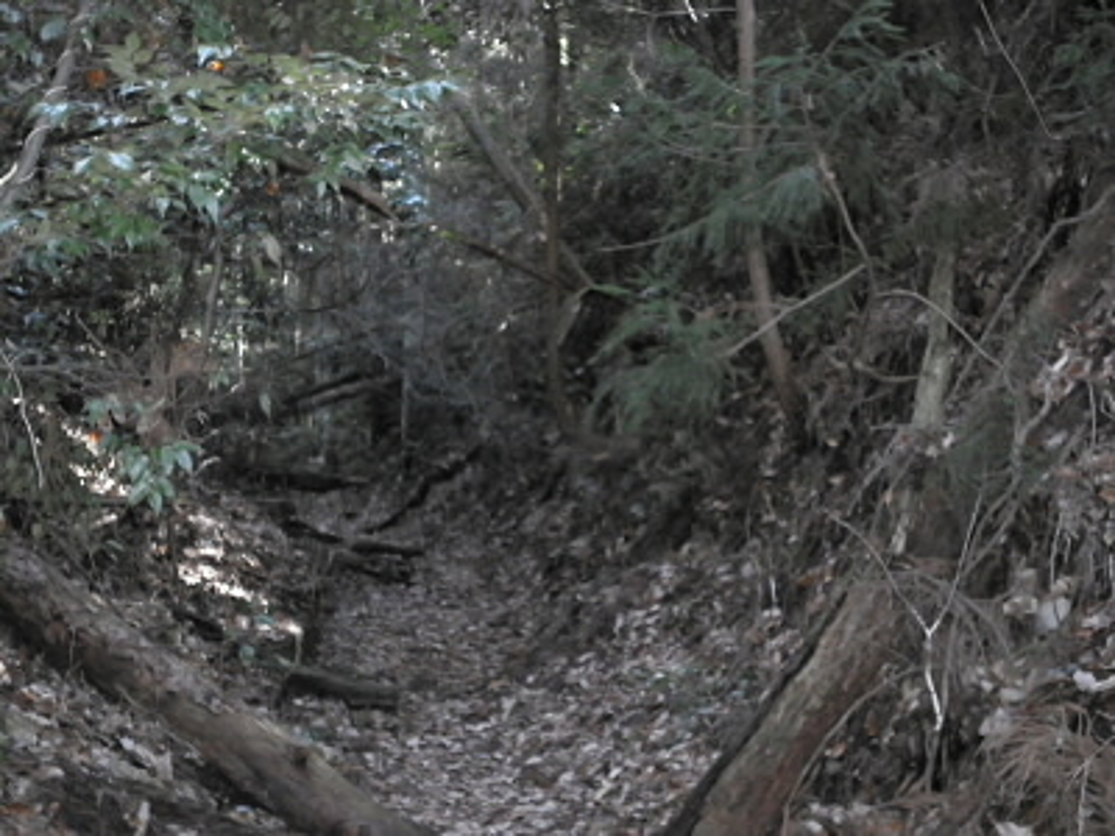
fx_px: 1449
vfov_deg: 32.2
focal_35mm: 45
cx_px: 558
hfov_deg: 42.1
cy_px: 418
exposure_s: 1/60
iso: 800
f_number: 4.3
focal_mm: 8.2
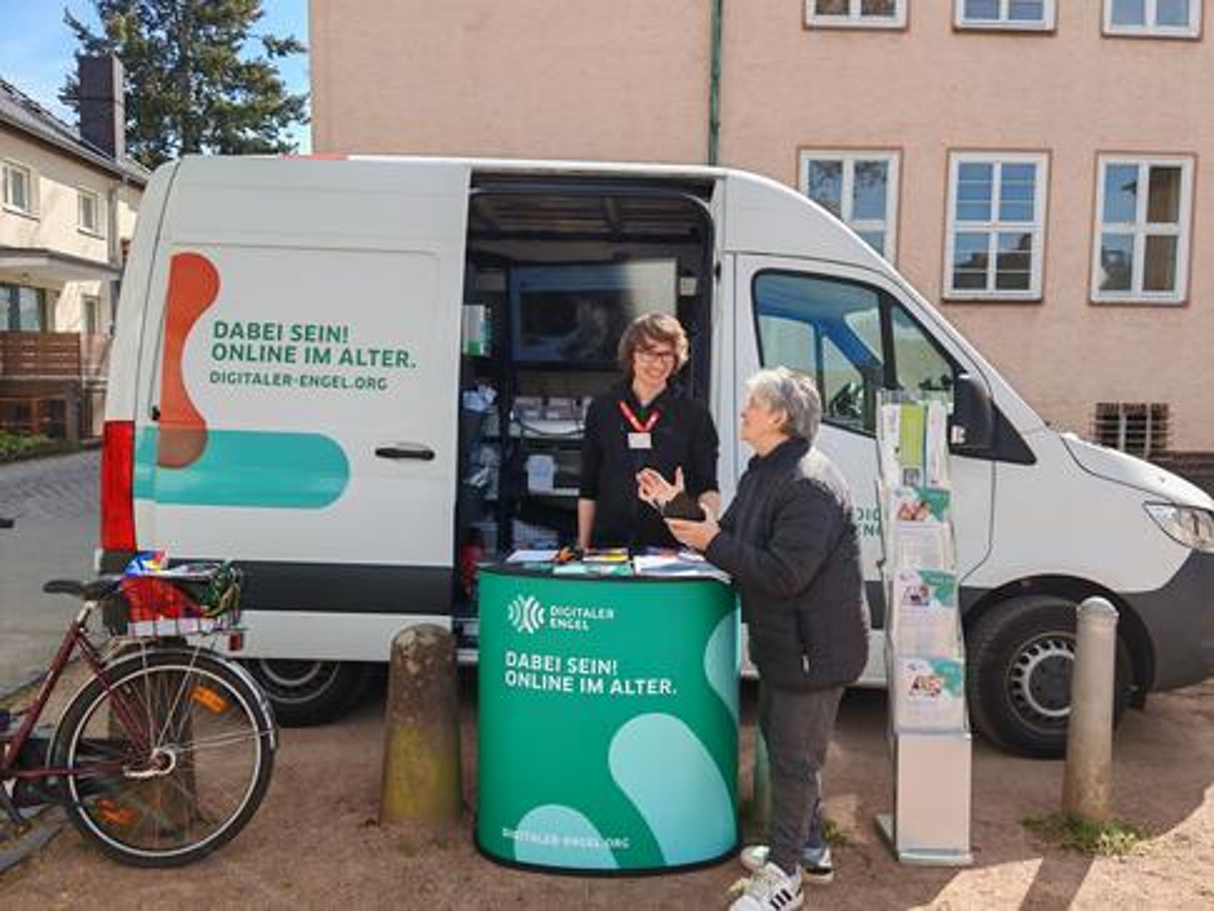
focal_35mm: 27
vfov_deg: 51.4
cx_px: 607
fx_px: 947
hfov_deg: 65.3
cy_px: 456
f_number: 1.9
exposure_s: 1/820
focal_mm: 6.67
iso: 50
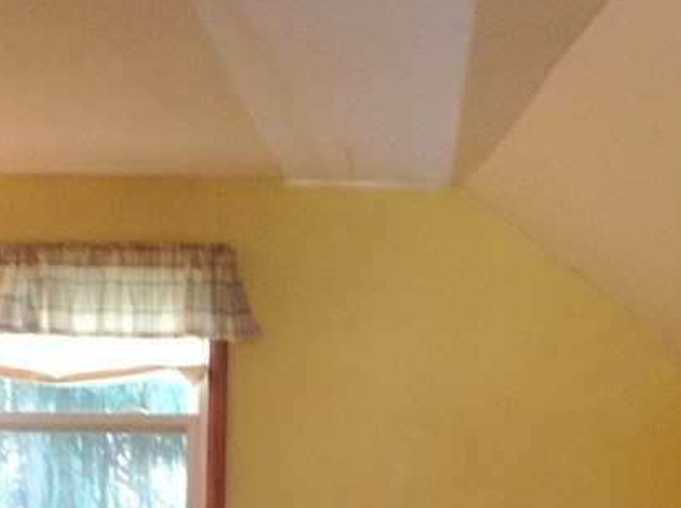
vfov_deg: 16.3
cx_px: 282
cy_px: 594
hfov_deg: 22.5
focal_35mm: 87
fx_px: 1708
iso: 125
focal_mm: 4.28
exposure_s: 1/15
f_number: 2.4
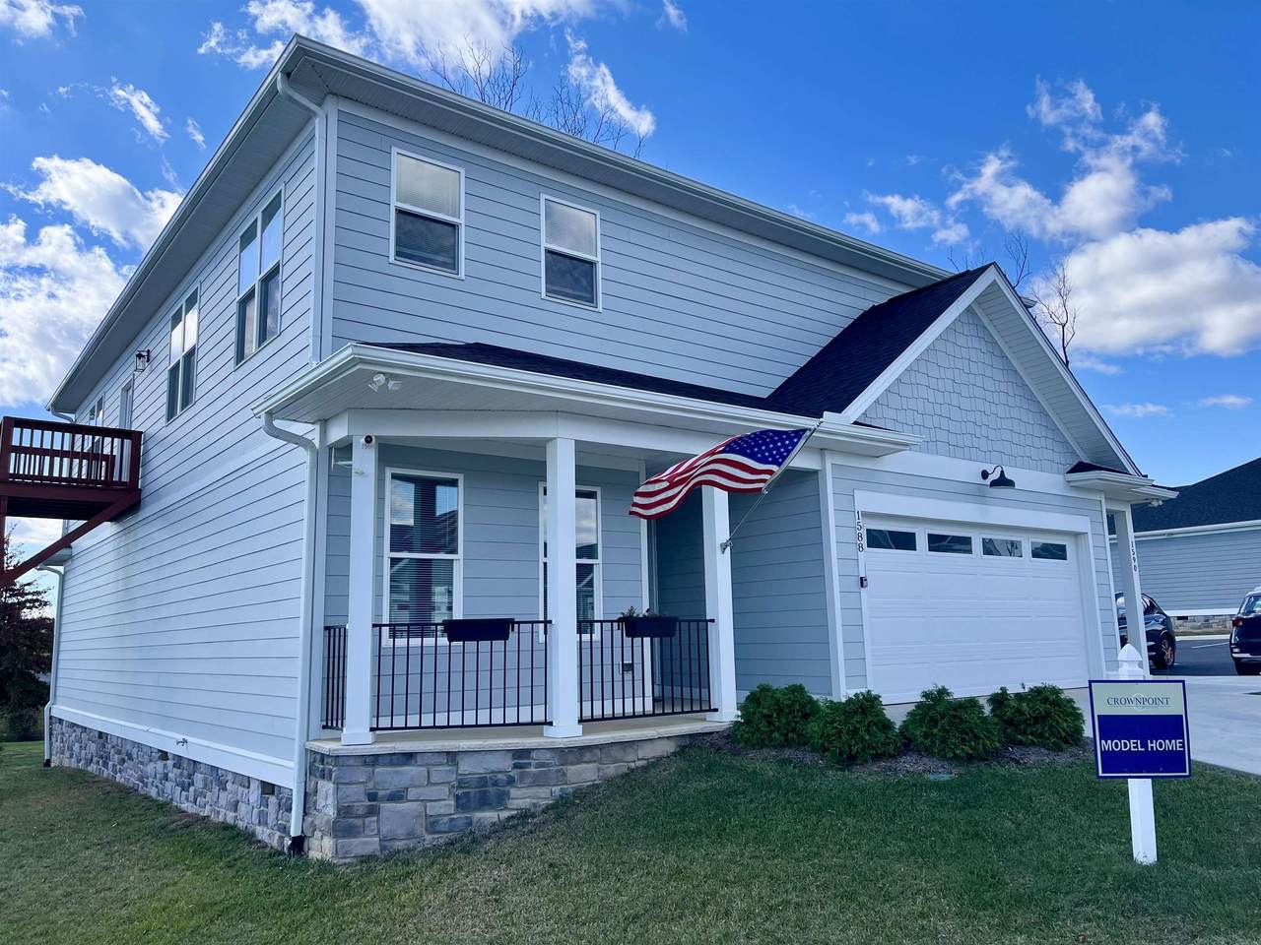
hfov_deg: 67.3
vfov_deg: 53.1
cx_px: 630
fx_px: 947
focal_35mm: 26
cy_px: 472
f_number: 1.6
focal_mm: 5.1
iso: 50
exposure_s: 1/1802
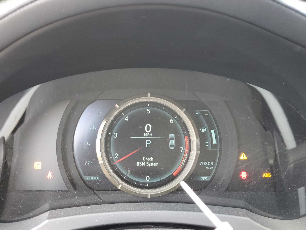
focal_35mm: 30
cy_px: 117
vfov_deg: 46.8
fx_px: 265
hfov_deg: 60.0
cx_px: 148
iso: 137
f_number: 1.5
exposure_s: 1/60.2
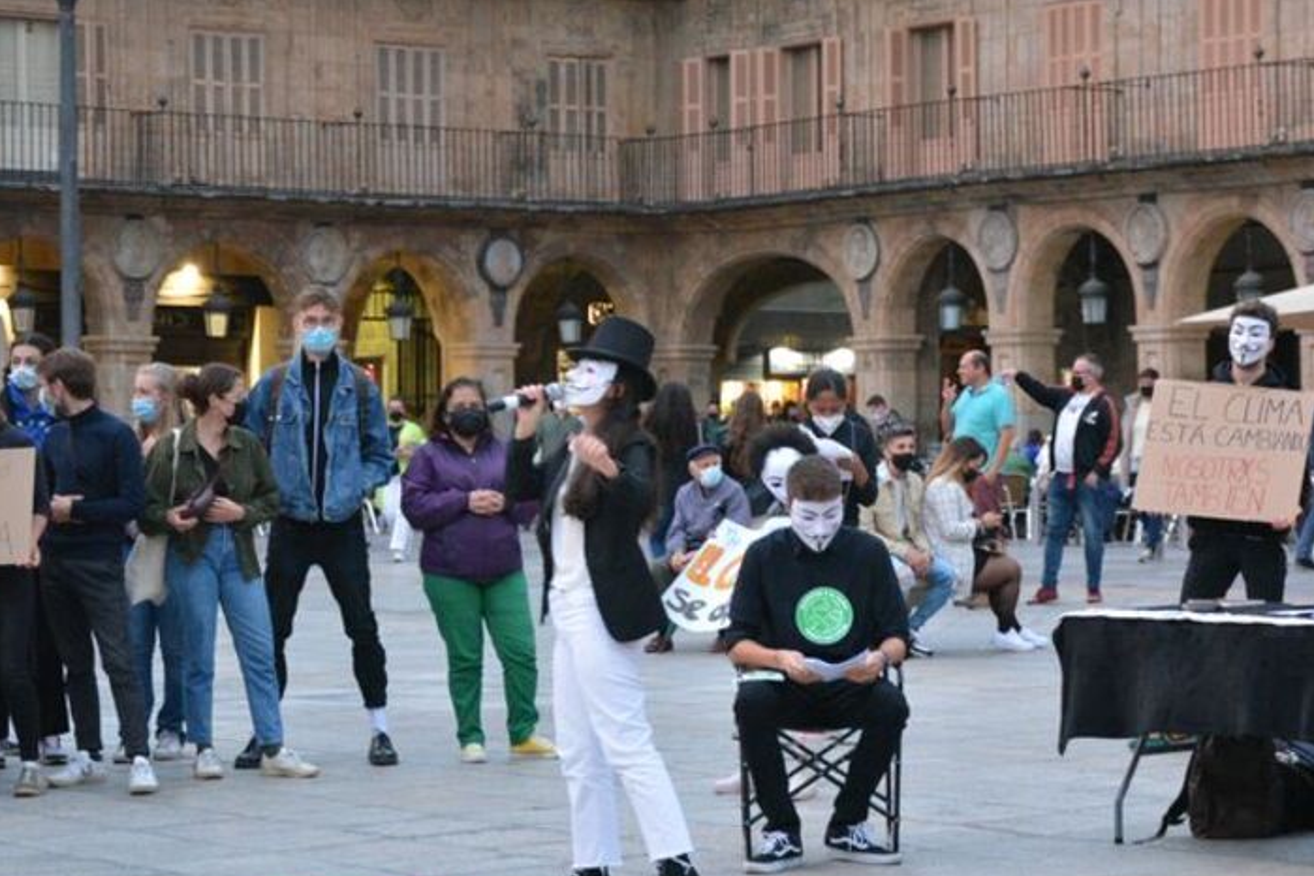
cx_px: 827
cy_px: 531
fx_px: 3723
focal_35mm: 102
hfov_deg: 20.0
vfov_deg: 13.4
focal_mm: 50
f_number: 5
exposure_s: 1/30
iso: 2800
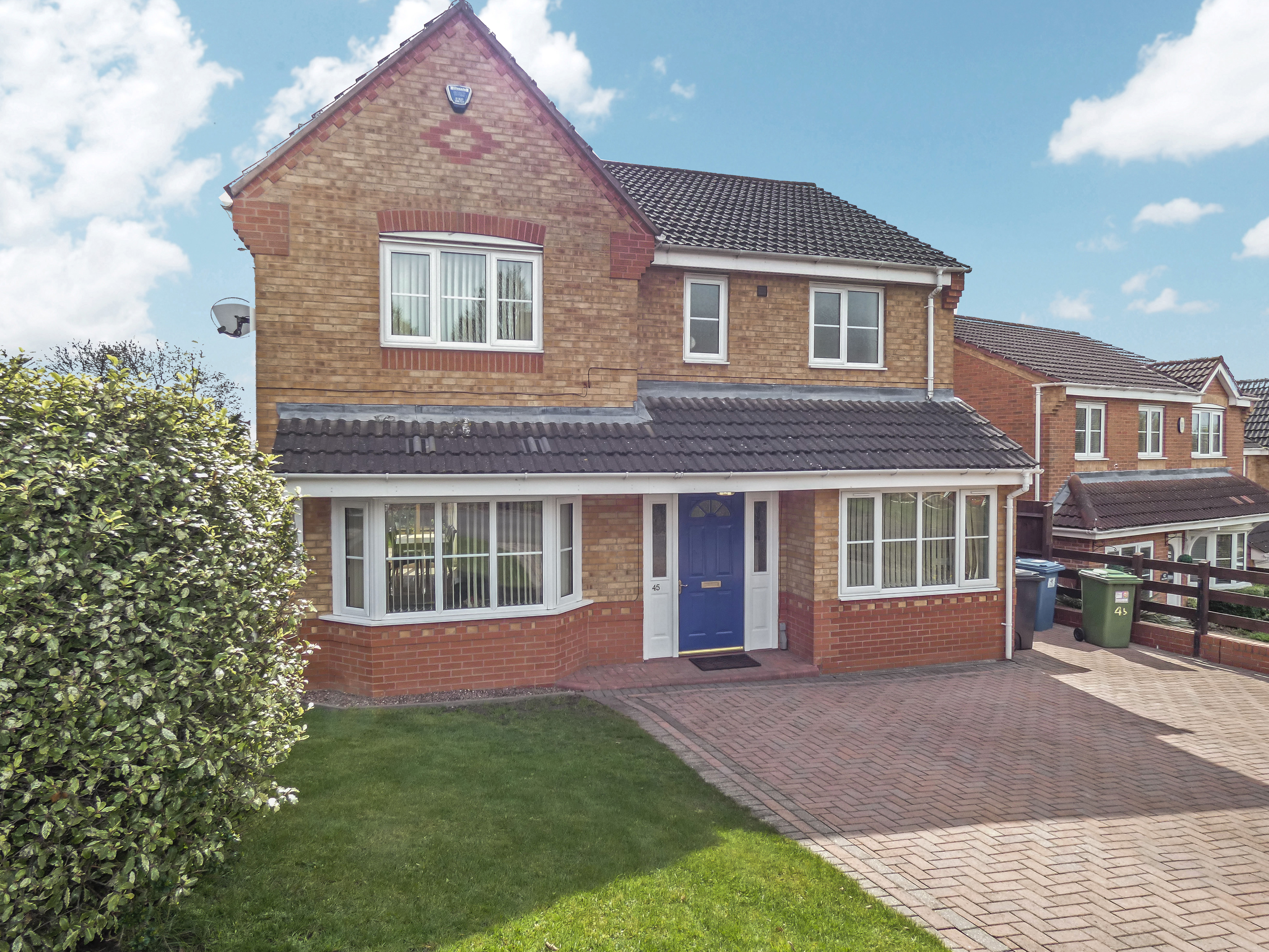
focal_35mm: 20
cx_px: 634
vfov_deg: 66.0
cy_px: 476
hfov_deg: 81.7
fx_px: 733
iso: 80
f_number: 3.2
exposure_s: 1/320
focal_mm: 3.6
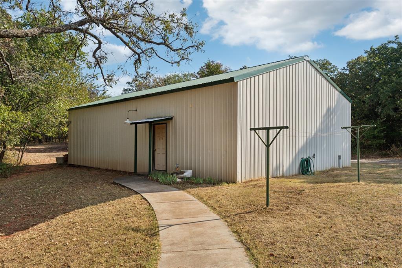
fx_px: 324
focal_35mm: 29
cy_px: 134
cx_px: 201
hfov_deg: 63.7
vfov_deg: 45.0
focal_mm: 19.5
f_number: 7.1
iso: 200
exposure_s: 1/800
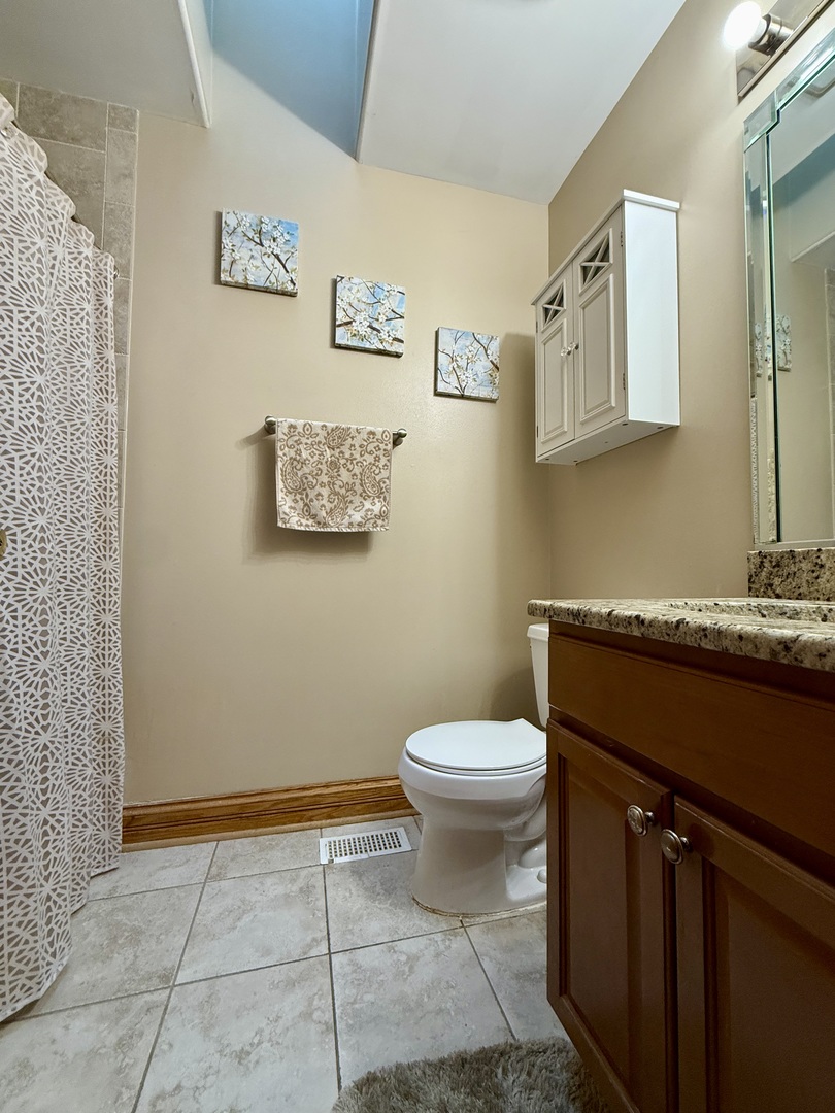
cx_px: 418
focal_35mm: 14
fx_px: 450
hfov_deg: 85.7
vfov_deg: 102.1
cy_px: 556
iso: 200
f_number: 2.2
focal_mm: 2.22
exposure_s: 1/120
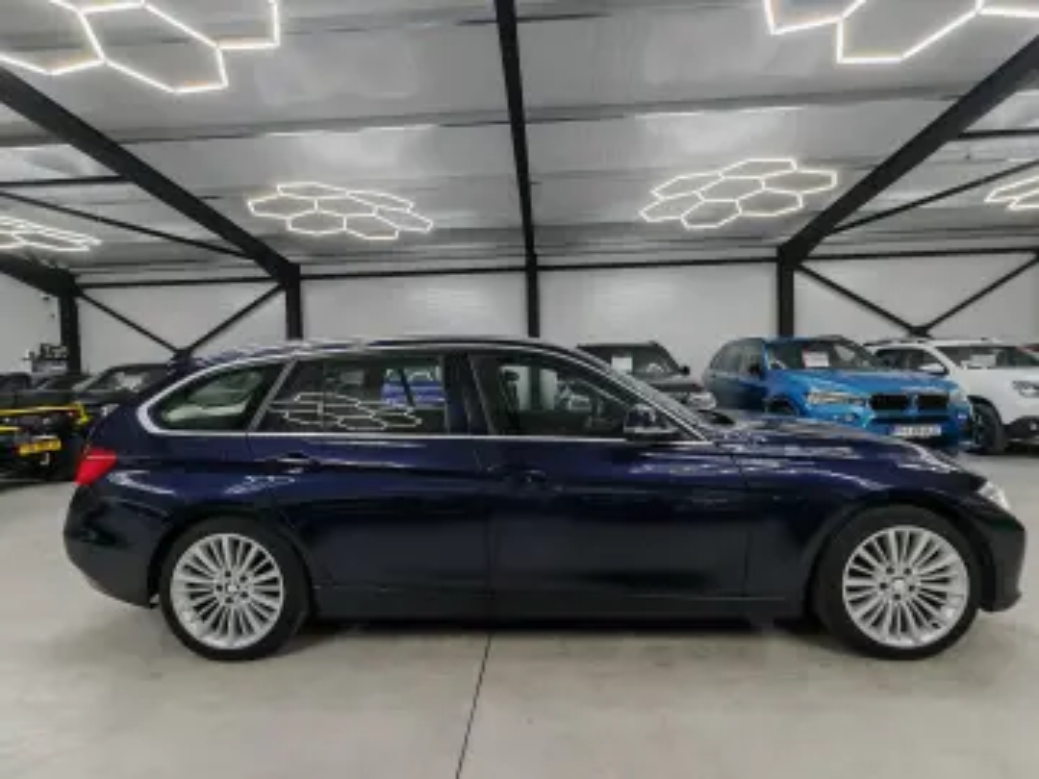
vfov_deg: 78.1
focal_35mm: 16
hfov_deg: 94.5
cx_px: 520
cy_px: 390
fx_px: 480
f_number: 2.2
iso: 100
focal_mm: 1.96
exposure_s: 1/50
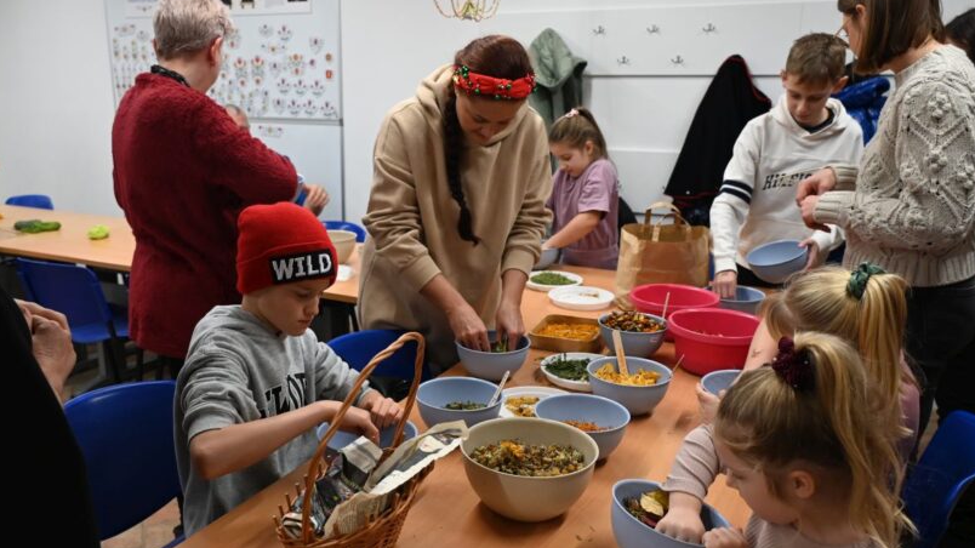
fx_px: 827
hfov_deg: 60.8
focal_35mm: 32
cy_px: 296
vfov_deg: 36.6
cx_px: 423
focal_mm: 24
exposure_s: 1/160
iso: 2000
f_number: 4
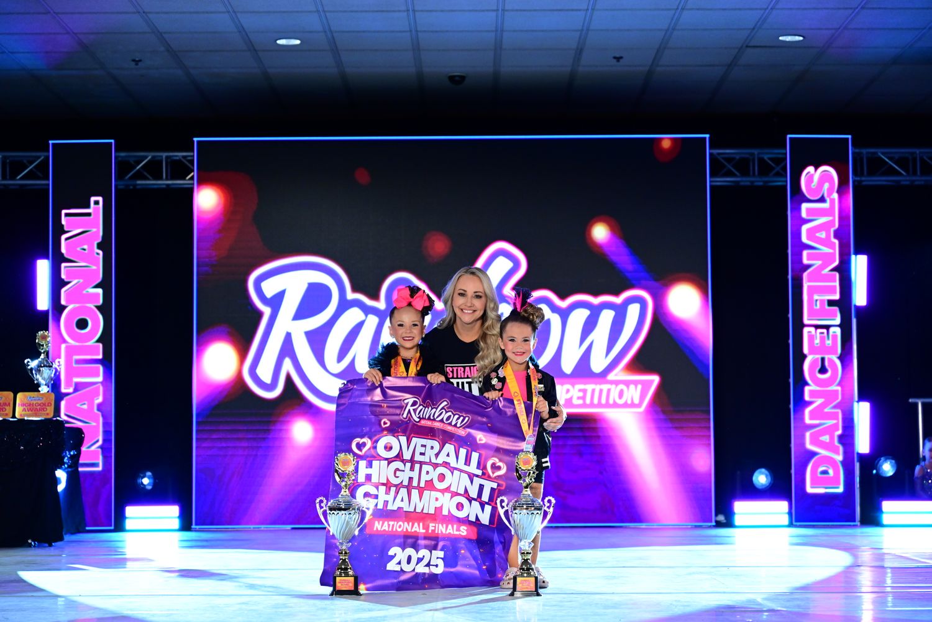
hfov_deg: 28.8
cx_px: 466
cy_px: 311
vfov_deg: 19.5
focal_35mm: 70
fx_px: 1812
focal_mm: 70
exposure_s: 1/800
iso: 2000
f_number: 2.8
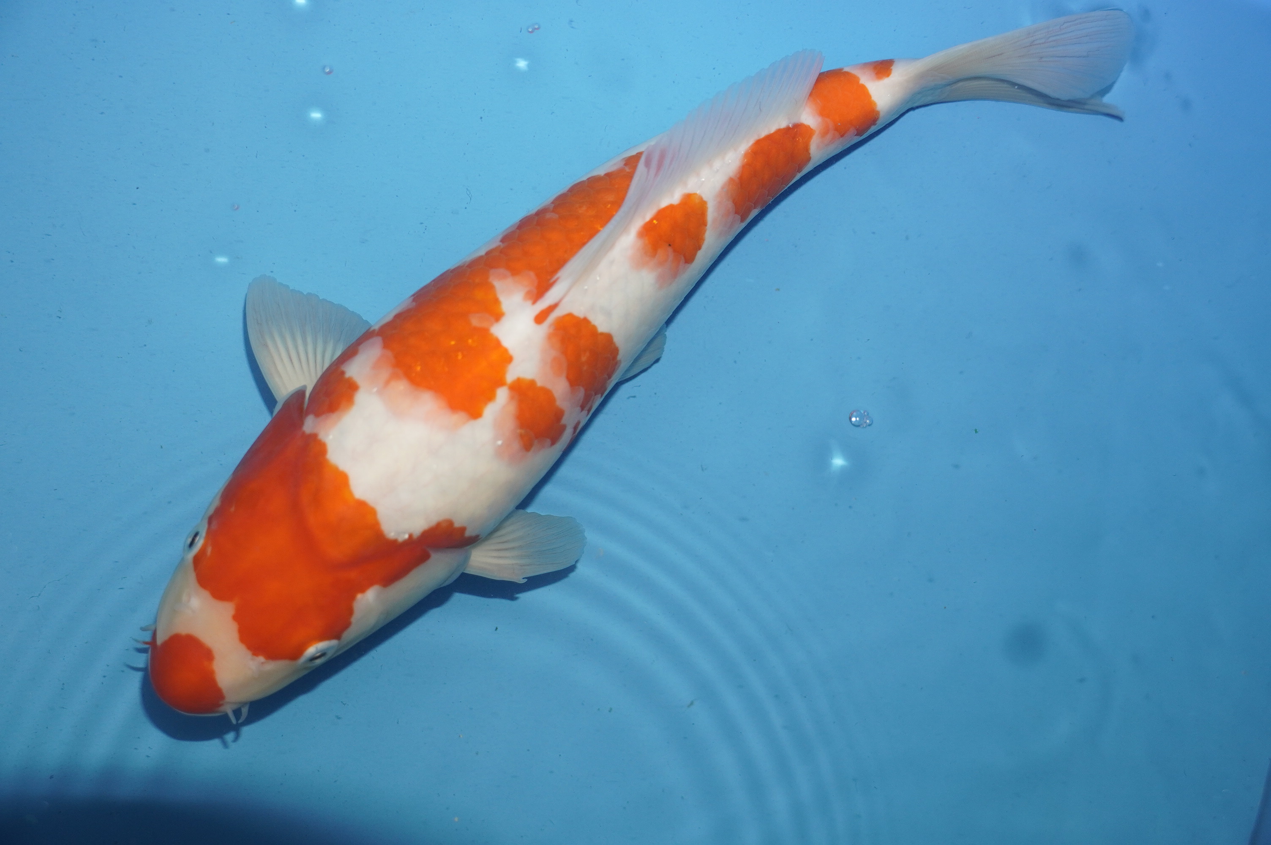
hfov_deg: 38.9
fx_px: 1799
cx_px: 636
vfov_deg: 26.4
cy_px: 422
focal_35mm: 51
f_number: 4.5
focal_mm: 34
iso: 640
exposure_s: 1/160
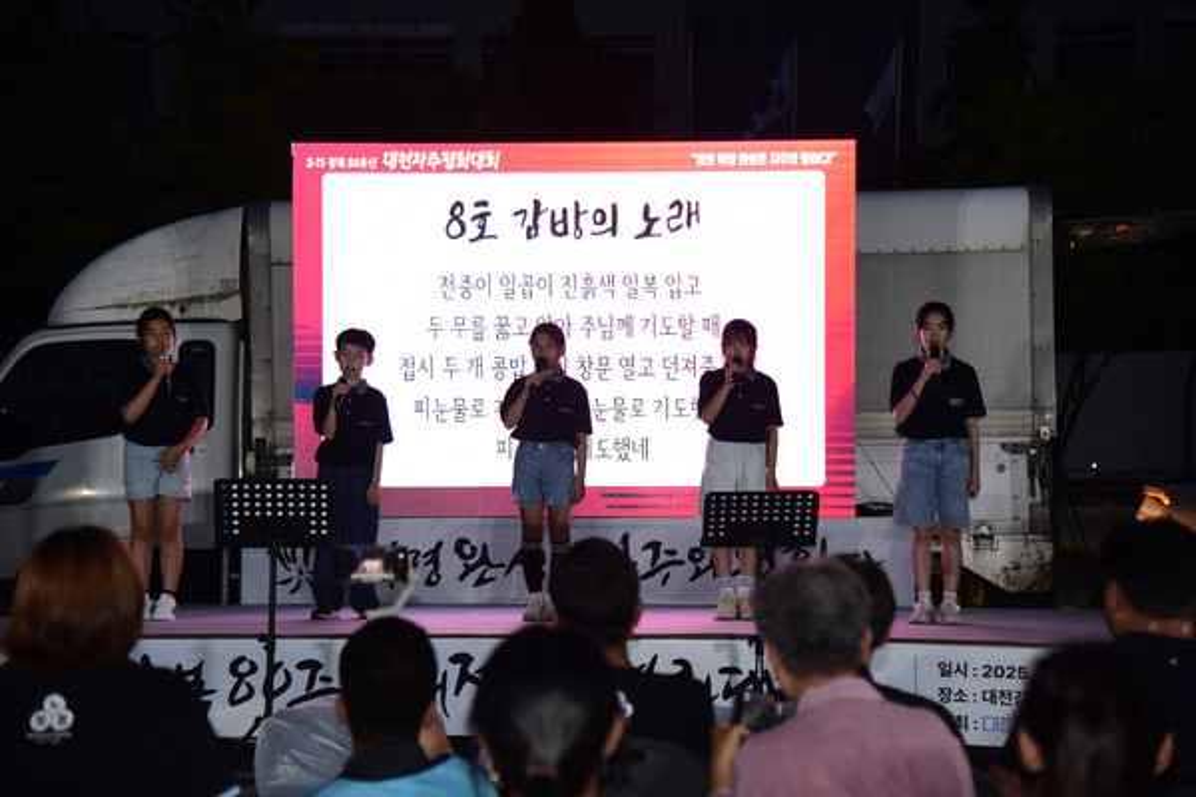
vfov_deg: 17.5
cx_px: 598
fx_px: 2591
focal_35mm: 78
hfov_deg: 26.0
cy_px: 398
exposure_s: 1/125
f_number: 4
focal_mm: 78
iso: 2000
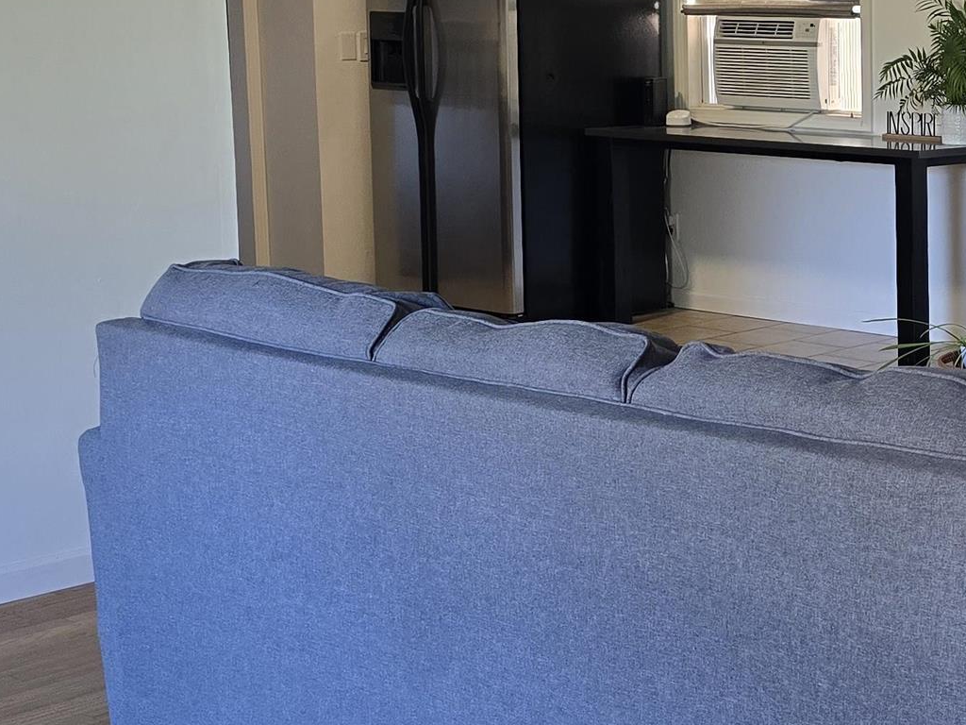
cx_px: 1188
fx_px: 1926
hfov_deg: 25.1
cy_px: 189
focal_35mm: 69
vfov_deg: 21.1
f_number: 1.7
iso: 125
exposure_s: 1/120
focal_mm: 6.3
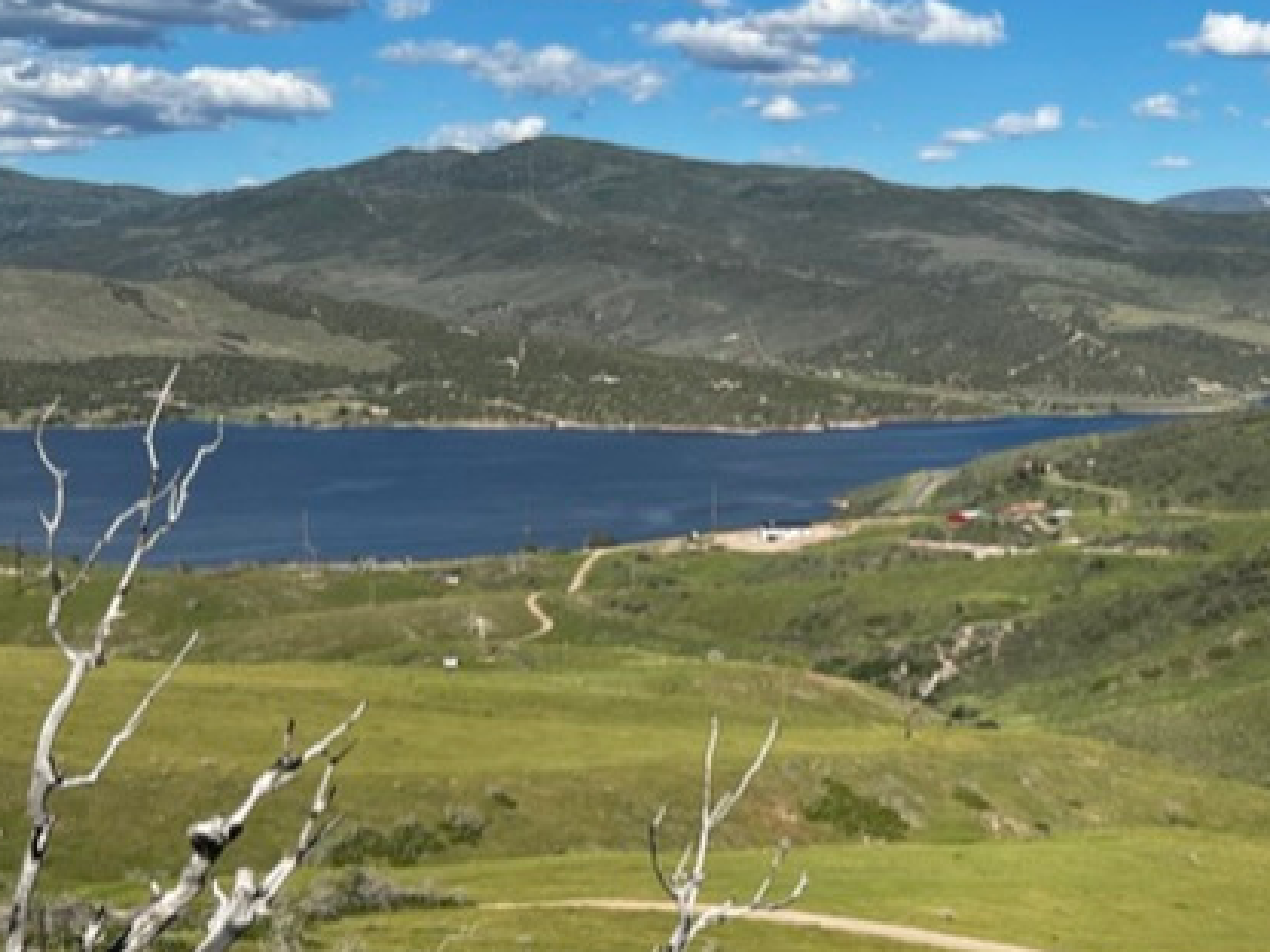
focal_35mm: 64
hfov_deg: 30.0
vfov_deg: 22.8
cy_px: 644
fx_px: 2348
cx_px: 856
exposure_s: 1/4831
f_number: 1.5
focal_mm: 5.7
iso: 50
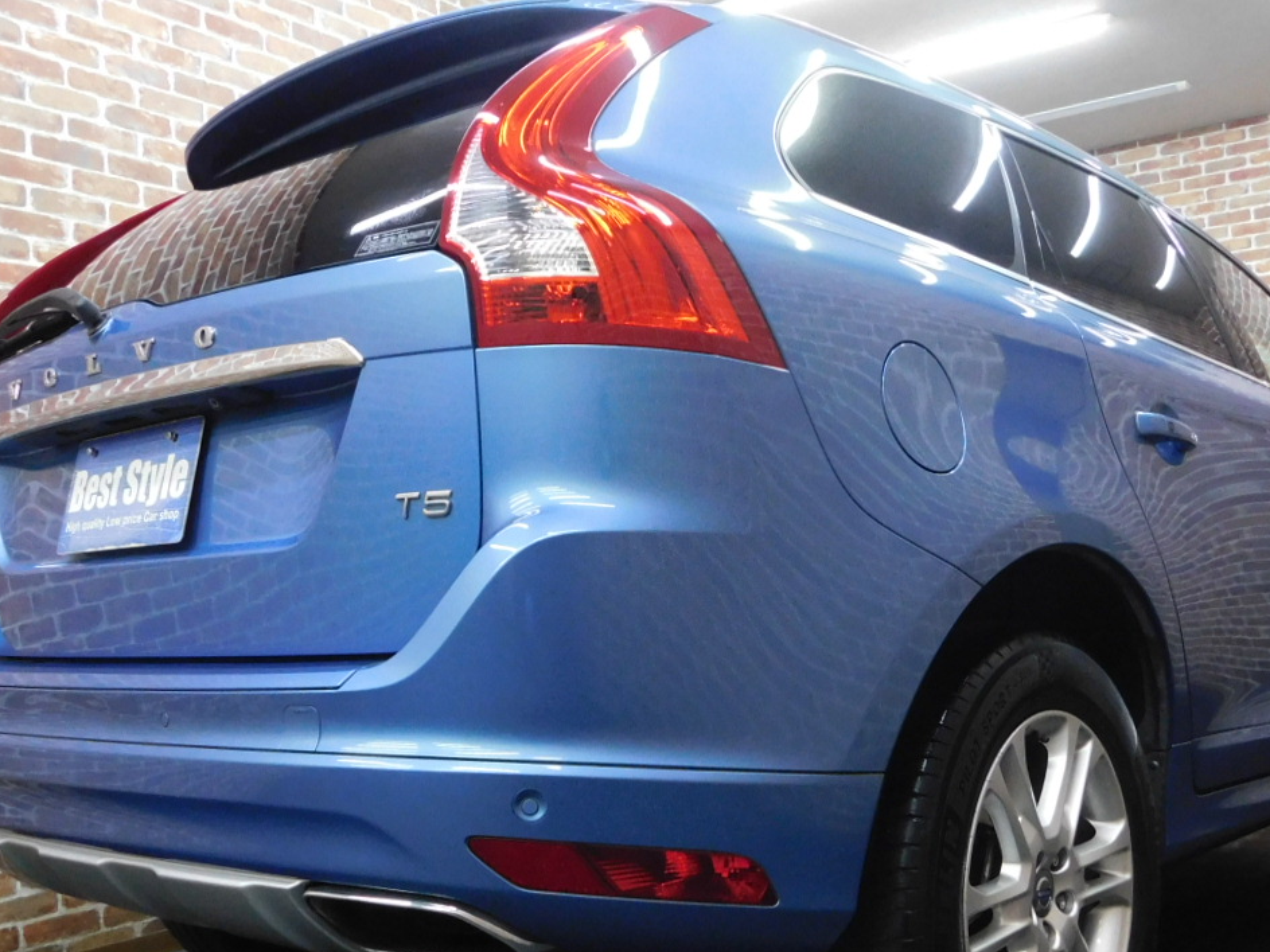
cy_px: 602
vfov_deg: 36.6
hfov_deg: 47.8
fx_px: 1431
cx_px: 678
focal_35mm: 39
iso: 360
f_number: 3
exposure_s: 1/30
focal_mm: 4
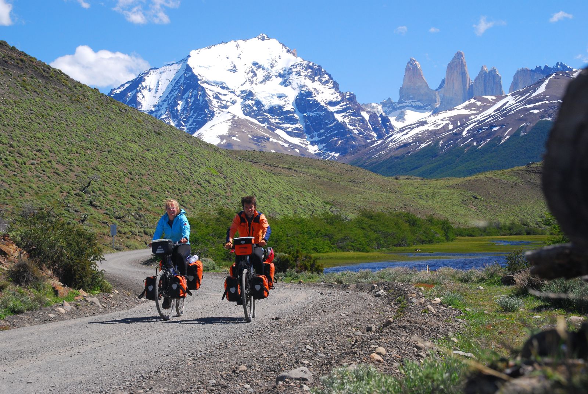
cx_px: 294
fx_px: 1128
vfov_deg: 19.8
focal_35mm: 69
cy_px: 197
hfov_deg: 29.2
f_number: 10
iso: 320
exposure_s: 1/160
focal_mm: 46
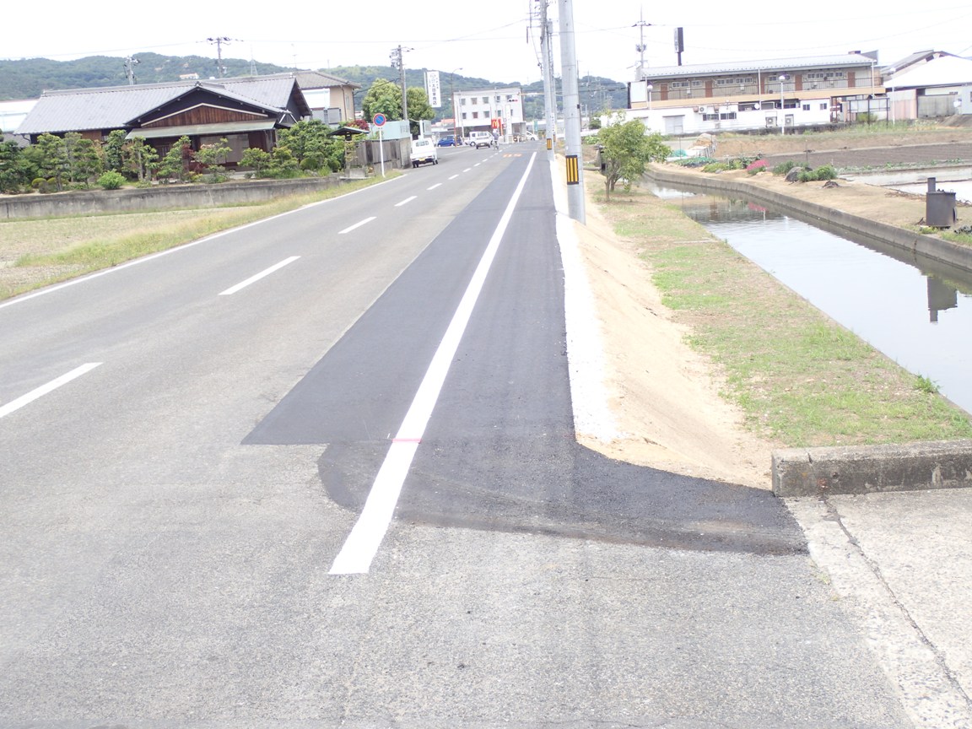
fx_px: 1376
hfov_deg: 38.9
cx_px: 486
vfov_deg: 29.7
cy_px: 364
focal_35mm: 49
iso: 100
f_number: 4.5
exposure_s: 1/250
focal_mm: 8.99
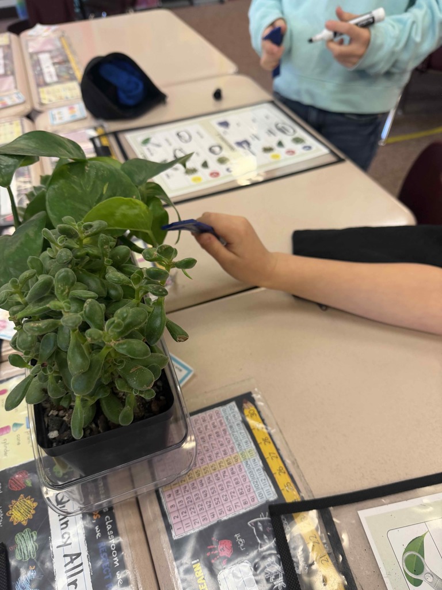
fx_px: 409
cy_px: 295
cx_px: 221
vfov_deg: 71.6
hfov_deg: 56.8
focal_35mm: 24
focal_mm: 6.76
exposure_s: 1/60
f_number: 1.78
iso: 160
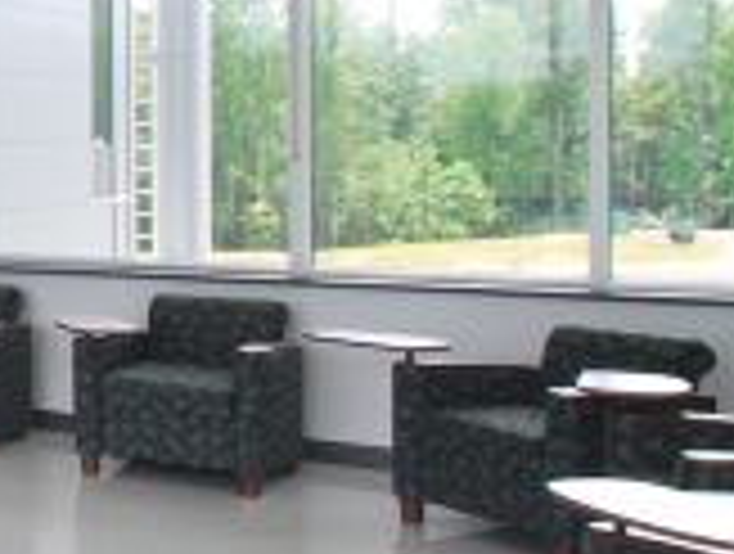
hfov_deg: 22.2
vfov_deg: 22.2
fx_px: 1403
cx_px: -466
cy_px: 144
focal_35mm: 66
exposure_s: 1/80
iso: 200
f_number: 8
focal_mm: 10
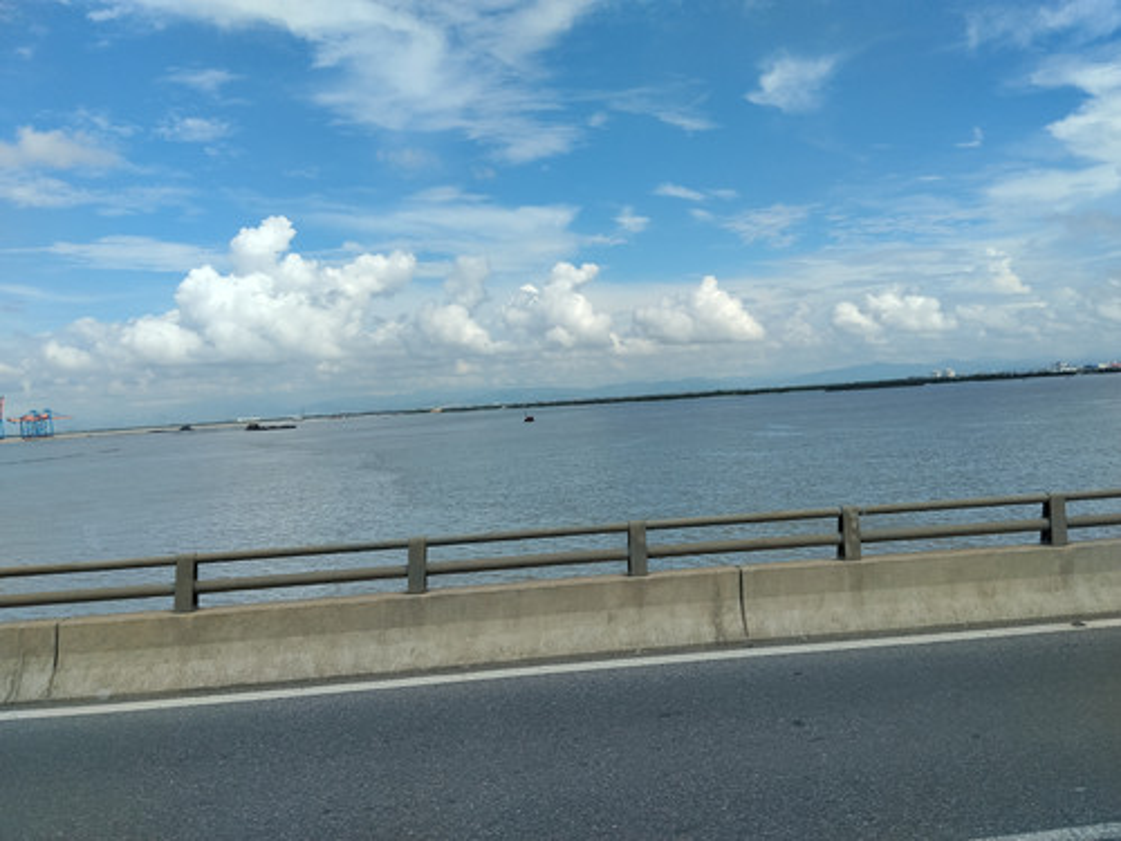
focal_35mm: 29
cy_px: 420
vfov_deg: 48.2
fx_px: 939
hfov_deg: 61.7
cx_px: 560
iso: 50
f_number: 1.8
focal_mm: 4.22
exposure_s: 1/1600
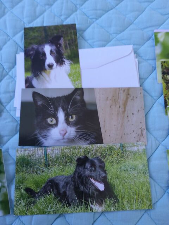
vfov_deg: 67.3
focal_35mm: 26
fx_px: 169
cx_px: 84
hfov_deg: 53.1
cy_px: 112
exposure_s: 1/50
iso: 50
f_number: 2
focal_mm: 3.08
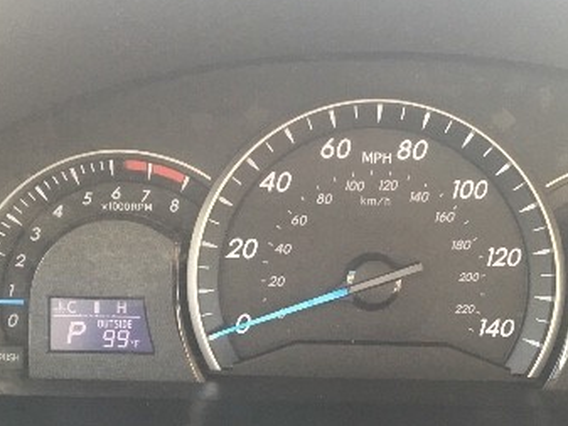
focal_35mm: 55
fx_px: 903
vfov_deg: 26.4
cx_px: 313
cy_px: 298
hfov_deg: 34.9
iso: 32
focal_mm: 4.15
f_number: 2.2
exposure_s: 1/30
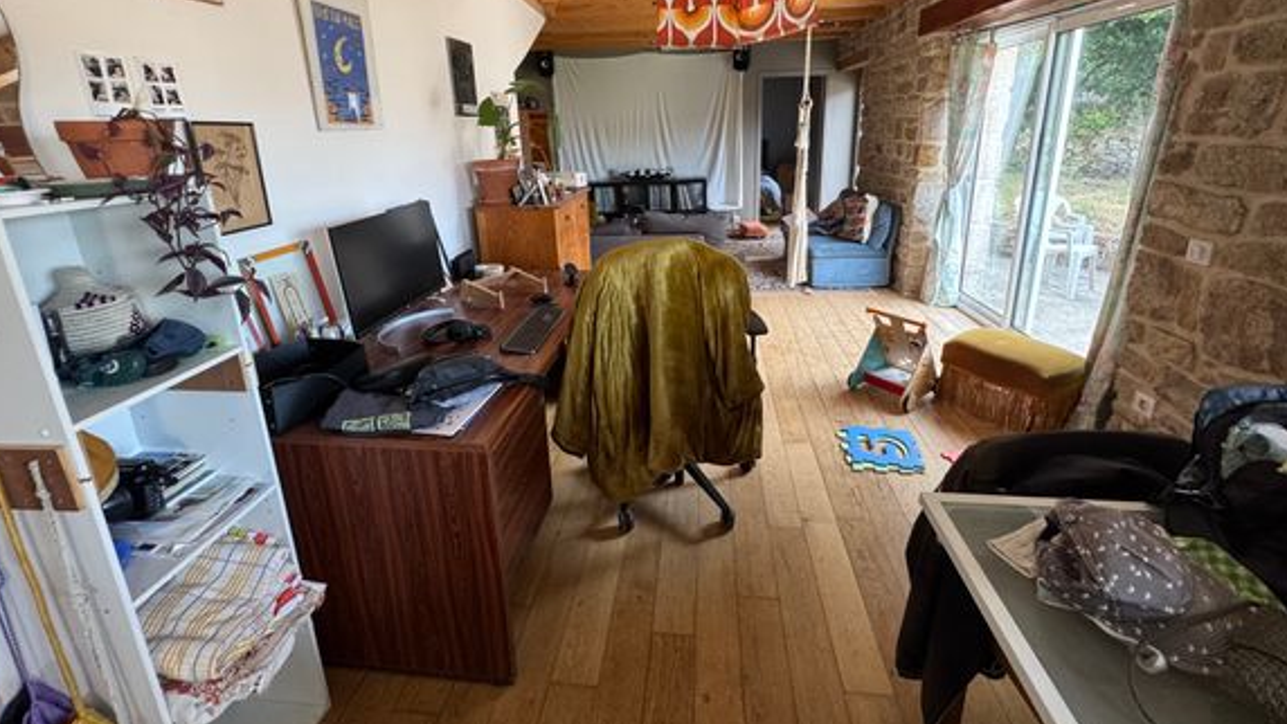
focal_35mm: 16
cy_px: 274
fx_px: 546
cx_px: 644
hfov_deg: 99.4
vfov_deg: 66.2
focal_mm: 2.22
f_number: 2.2
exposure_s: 1/49
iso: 250
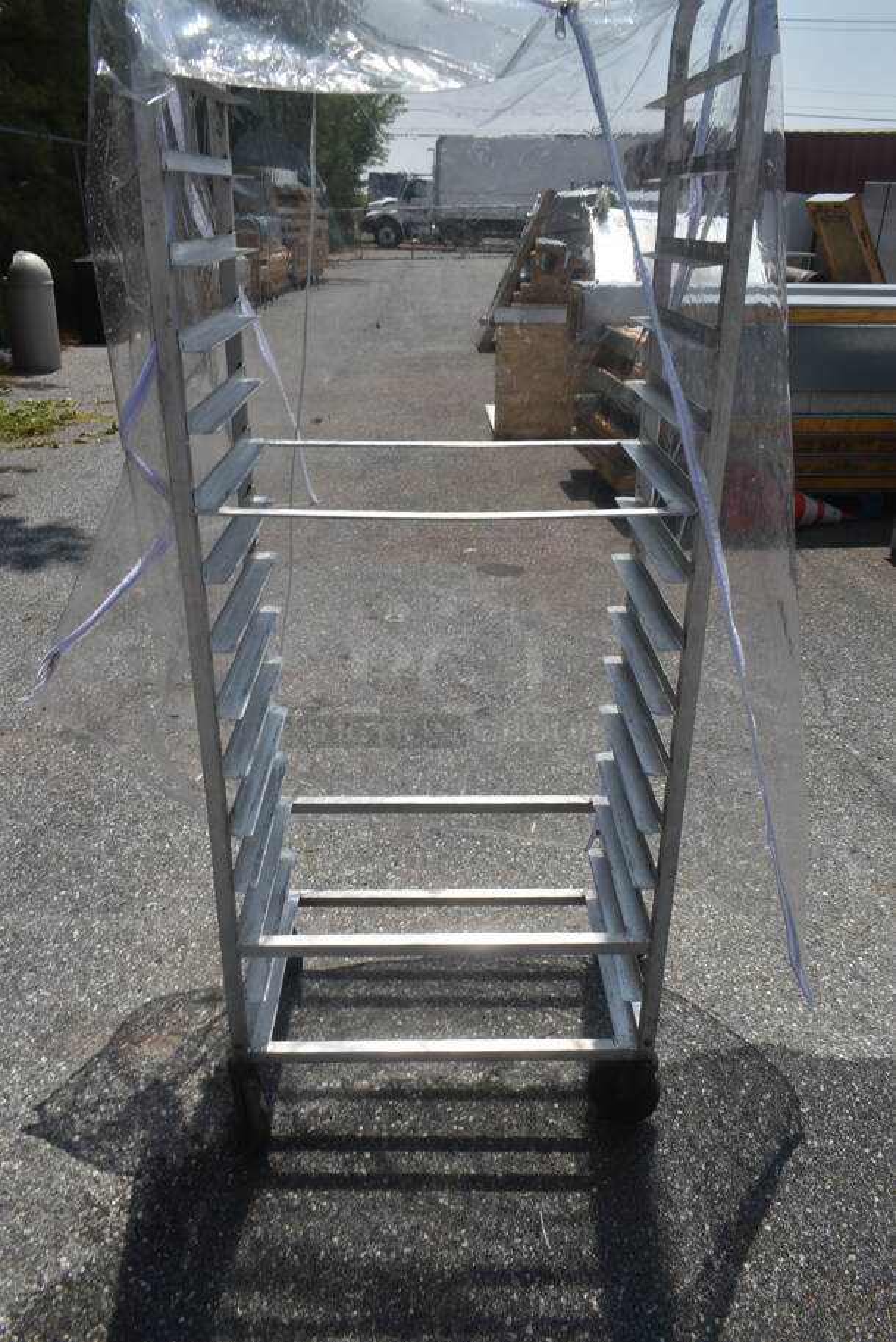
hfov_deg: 48.0
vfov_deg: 67.3
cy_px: 671
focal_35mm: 27
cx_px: 448
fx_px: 1006
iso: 100
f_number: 10
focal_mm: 18
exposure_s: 1/400
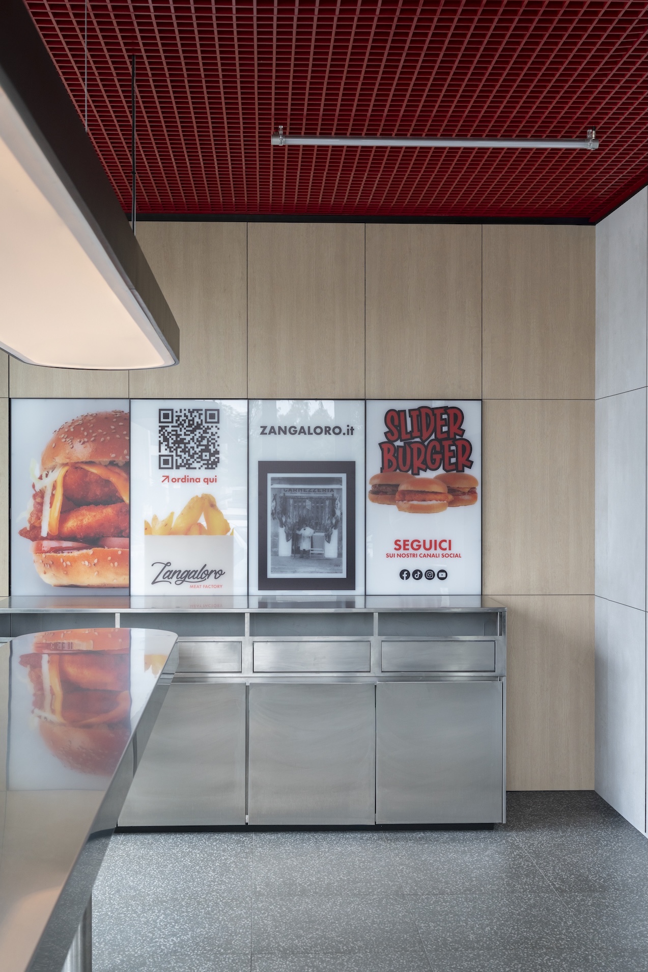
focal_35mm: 45
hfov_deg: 29.9
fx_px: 1214
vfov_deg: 43.6
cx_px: 324
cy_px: 486
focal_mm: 45
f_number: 8
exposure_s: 1/60
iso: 640
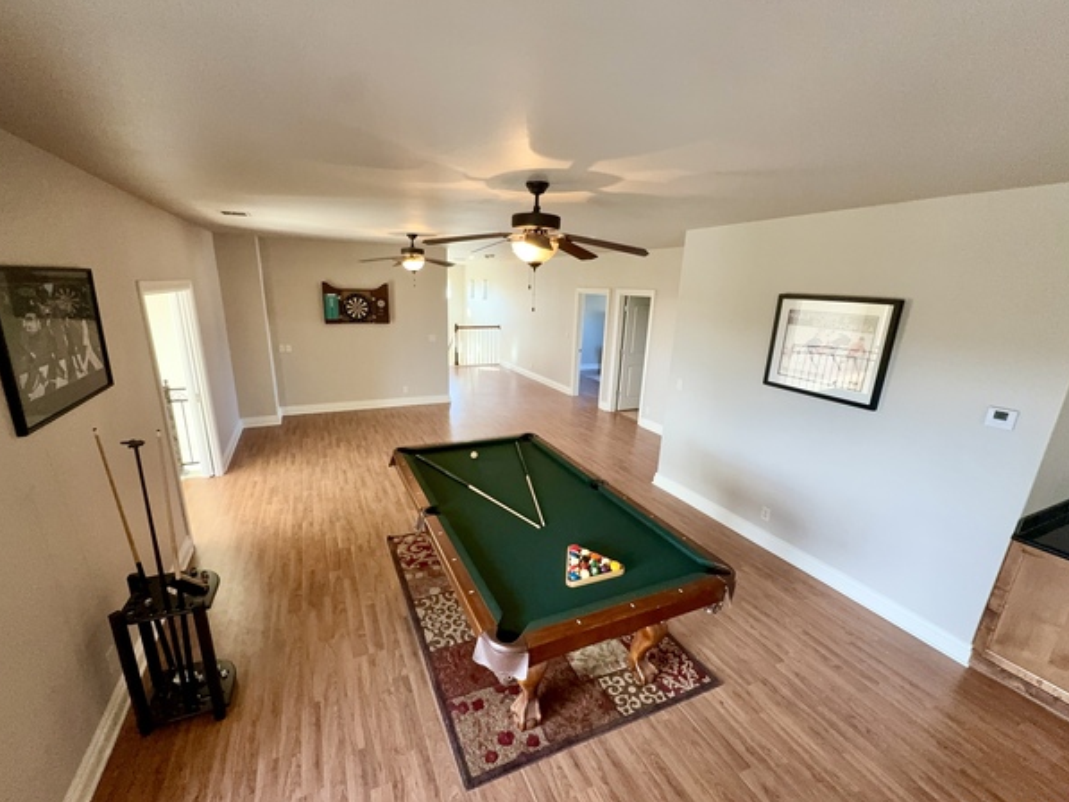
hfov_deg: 98.1
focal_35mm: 15
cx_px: 517
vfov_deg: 81.7
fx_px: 463
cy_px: 419
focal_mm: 2.22
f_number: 2.2
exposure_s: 1/60
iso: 160
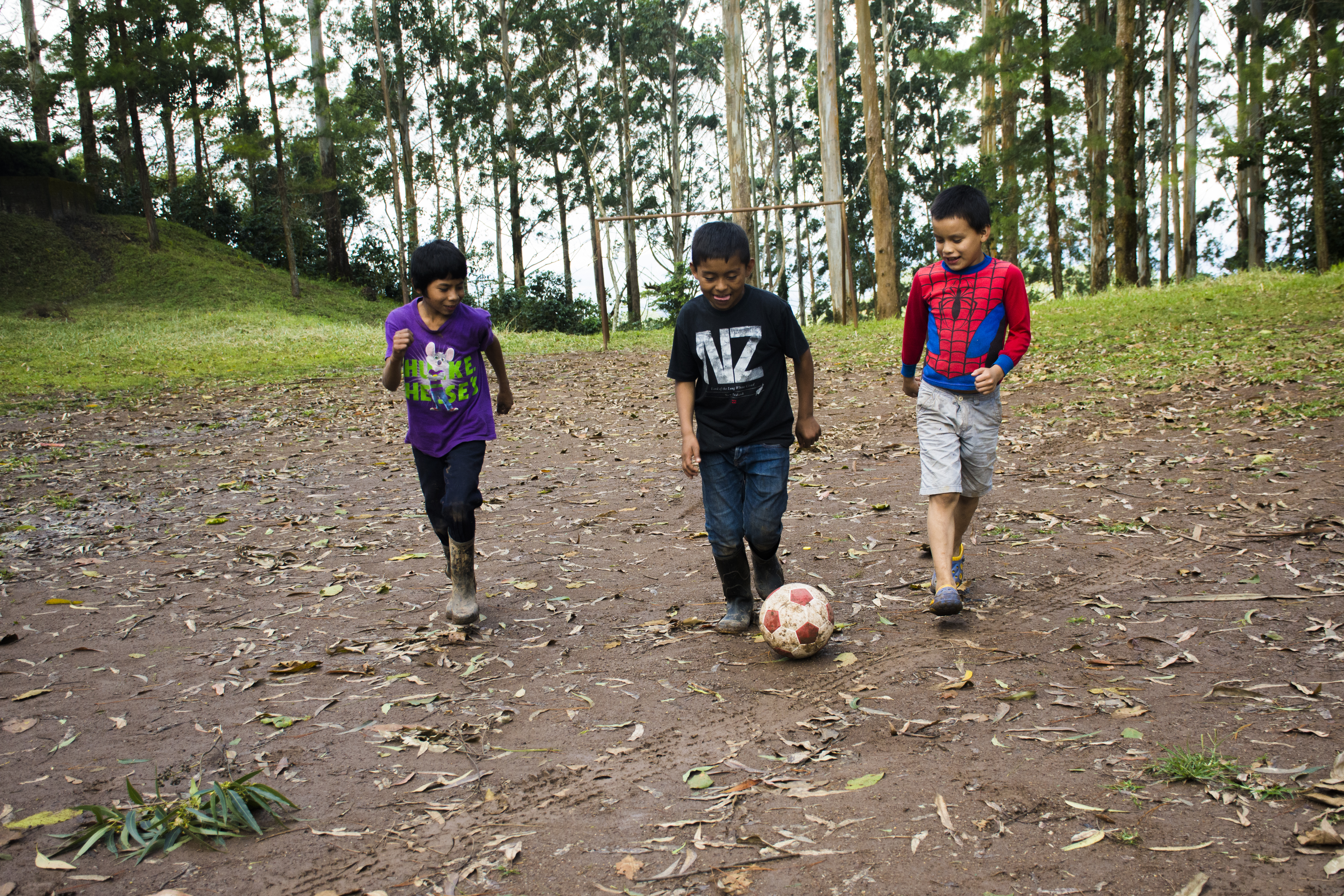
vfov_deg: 29.9
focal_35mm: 45
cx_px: 672
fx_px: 1680
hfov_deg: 43.6
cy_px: 448
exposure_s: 1/640
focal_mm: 30
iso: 640
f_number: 5
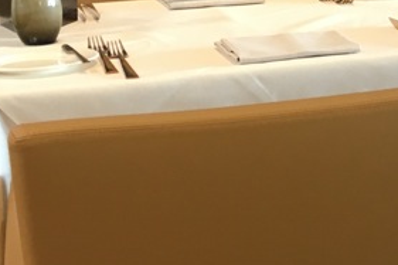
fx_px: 1215
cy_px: 31
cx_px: 615
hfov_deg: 16.7
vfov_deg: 12.4
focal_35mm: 110
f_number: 2.2
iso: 80
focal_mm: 4.15
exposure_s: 1/33
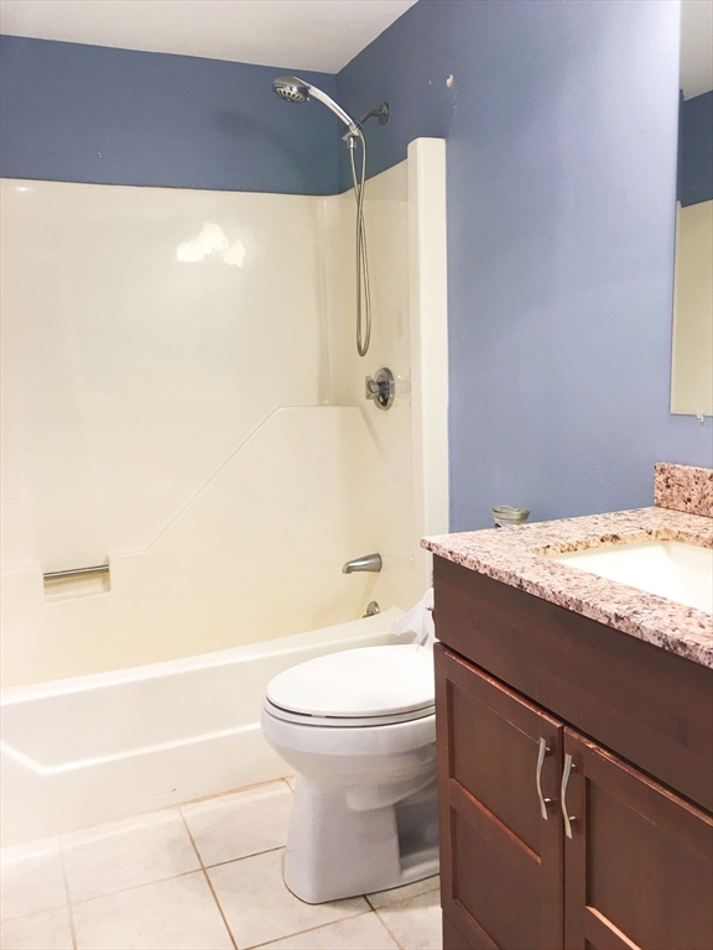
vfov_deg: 61.7
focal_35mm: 29
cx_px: 356
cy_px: 475
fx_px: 796
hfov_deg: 48.2
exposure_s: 1/15
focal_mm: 4.15
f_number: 2.2
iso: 25
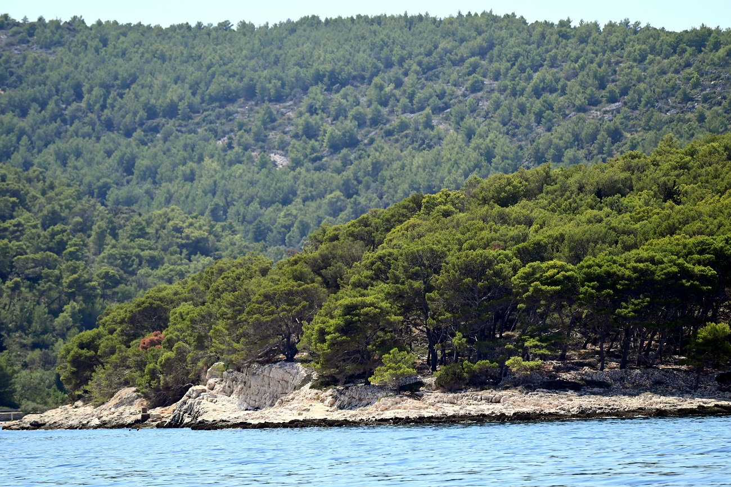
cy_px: 244
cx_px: 366
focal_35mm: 230
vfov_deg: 6.0
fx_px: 4670
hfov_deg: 8.9
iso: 250
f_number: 5.3
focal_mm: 230
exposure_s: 1/1000
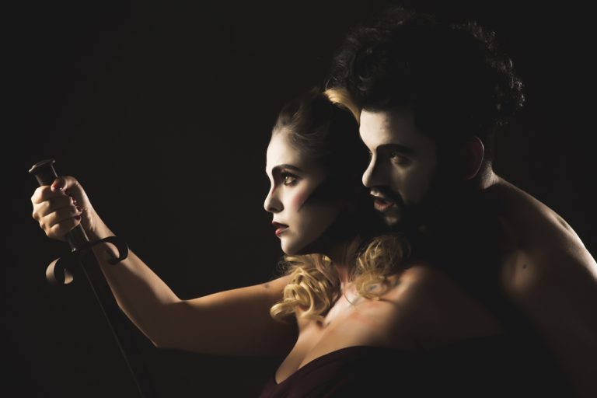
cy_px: 199
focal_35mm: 145
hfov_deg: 14.2
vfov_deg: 9.5
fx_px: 2404
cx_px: 298
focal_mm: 145
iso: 320
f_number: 13
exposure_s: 1/125
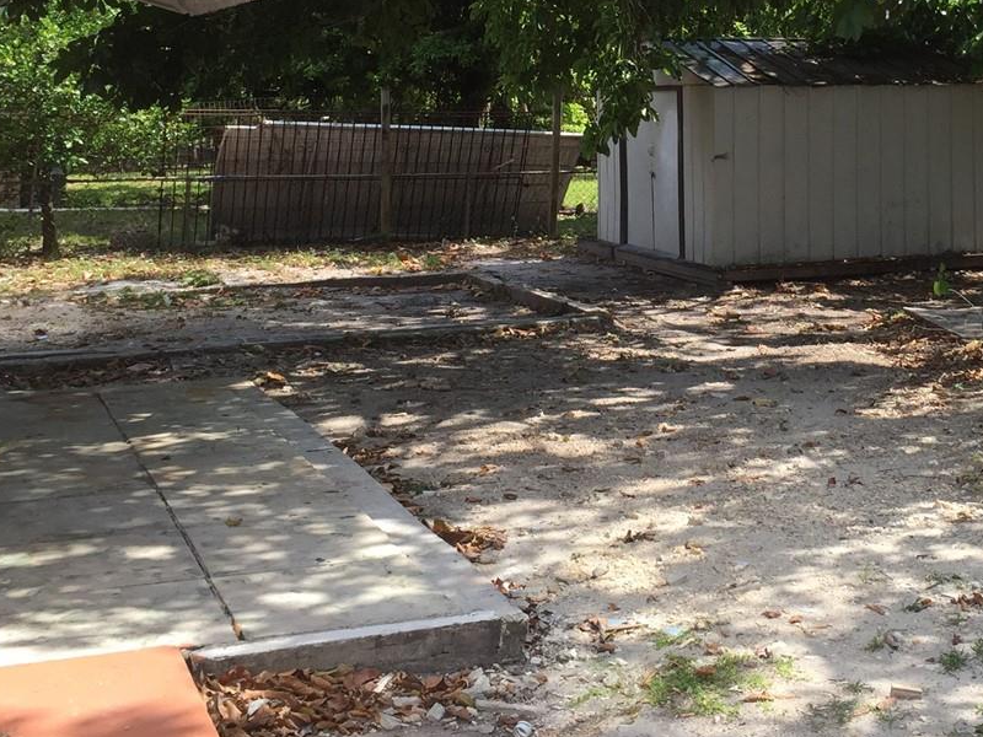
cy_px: 123
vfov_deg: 24.7
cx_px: 697
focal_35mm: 58
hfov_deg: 32.8
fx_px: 1647
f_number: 2.2
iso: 32
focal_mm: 4.15
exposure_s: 1/807
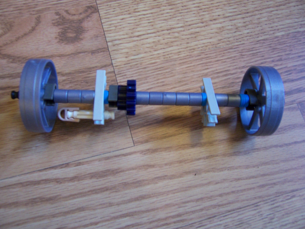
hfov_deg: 55.4
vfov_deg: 42.9
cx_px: 152
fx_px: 291
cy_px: 114
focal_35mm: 33
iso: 140
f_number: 3.4
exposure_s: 1/15
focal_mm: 5.5
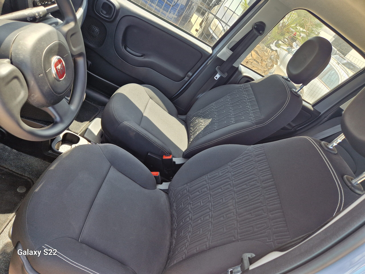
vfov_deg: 58.9
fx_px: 243
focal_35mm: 23
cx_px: 182
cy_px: 137
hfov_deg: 73.9
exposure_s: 1/180
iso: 50
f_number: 1.8
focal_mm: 5.4
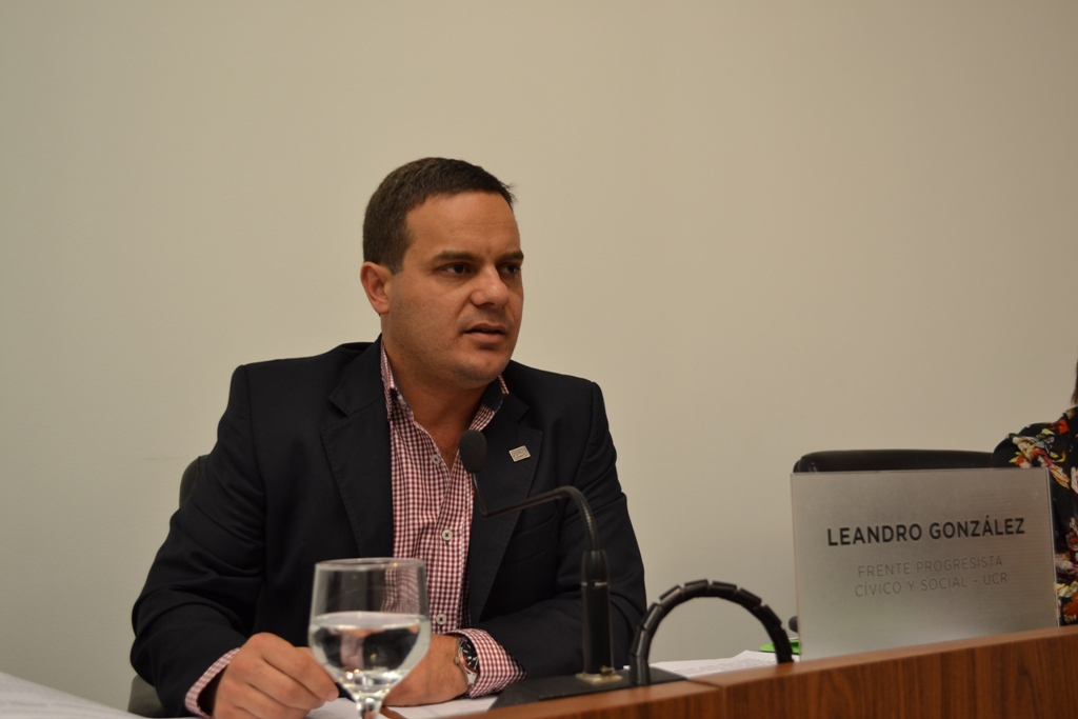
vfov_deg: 34.2
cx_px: 539
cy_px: 360
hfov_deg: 49.5
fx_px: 1168
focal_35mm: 39
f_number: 4.2
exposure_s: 1/30
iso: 400
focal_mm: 26
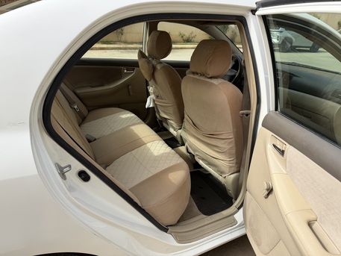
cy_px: 128
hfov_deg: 71.6
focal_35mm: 24
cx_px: 170
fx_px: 236
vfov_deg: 56.8
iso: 80
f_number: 1.78
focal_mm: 6.76
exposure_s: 1/1949
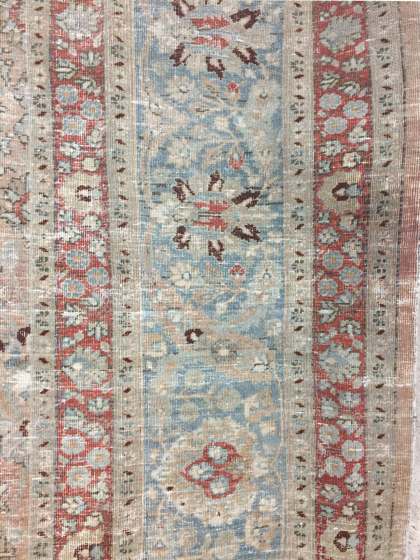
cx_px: 210
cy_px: 280
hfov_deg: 48.2
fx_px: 469
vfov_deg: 61.7
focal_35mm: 29
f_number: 2.2
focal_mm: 4.15
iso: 64
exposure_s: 1/30
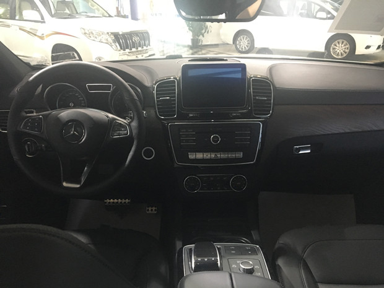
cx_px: 192
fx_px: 322
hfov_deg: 61.7
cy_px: 144
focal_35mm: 29
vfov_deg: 48.2
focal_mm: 4.15
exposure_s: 1/25
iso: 200
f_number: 2.2
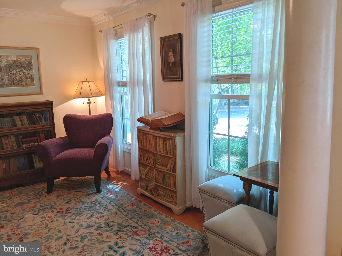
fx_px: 267
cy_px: 128
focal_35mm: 27
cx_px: 171
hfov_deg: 65.3
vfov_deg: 51.4
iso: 54
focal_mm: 4.44
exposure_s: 1/59.9
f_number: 1.8
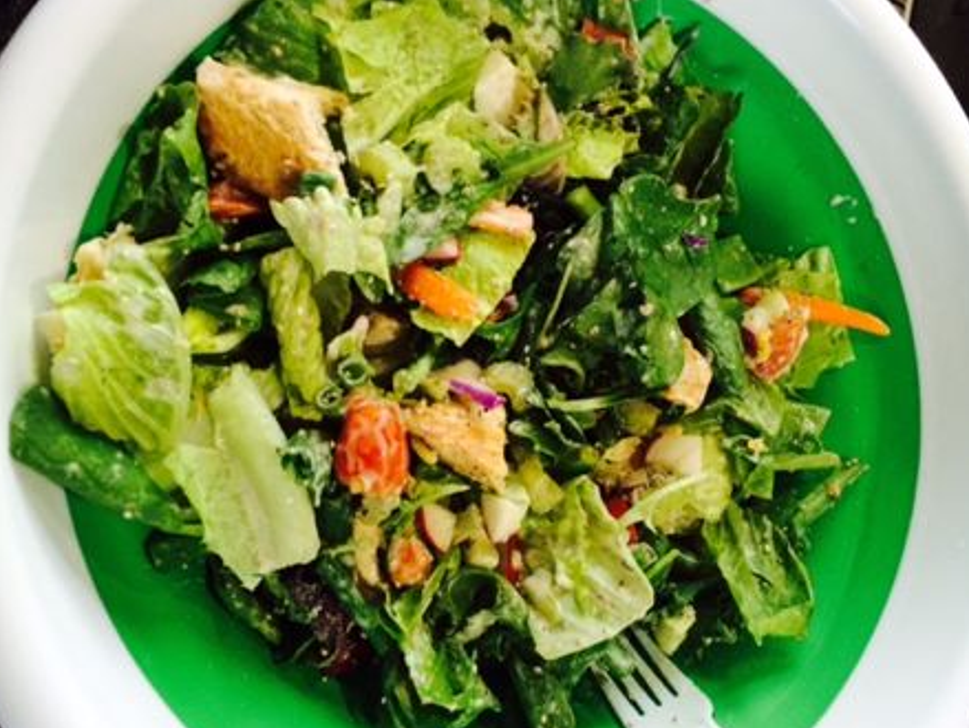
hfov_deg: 55.3
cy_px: 376
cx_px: 492
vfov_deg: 43.0
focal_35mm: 33
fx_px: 925
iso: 64
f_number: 2.2
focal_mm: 4.15
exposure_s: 1/30
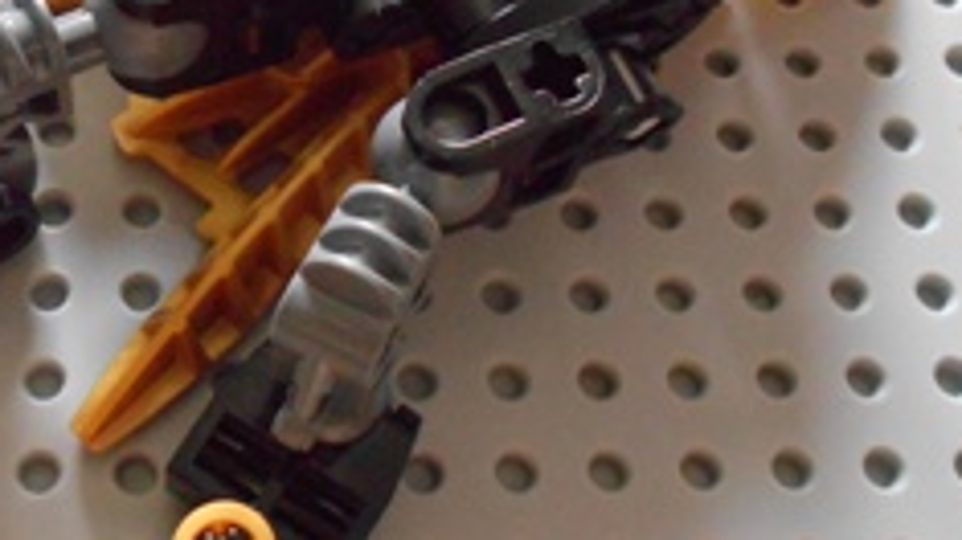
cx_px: 270
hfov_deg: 37.8
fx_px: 1377
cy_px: 184
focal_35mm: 54
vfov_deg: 22.1
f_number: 3.2
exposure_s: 1/30
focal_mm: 4.6
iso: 800
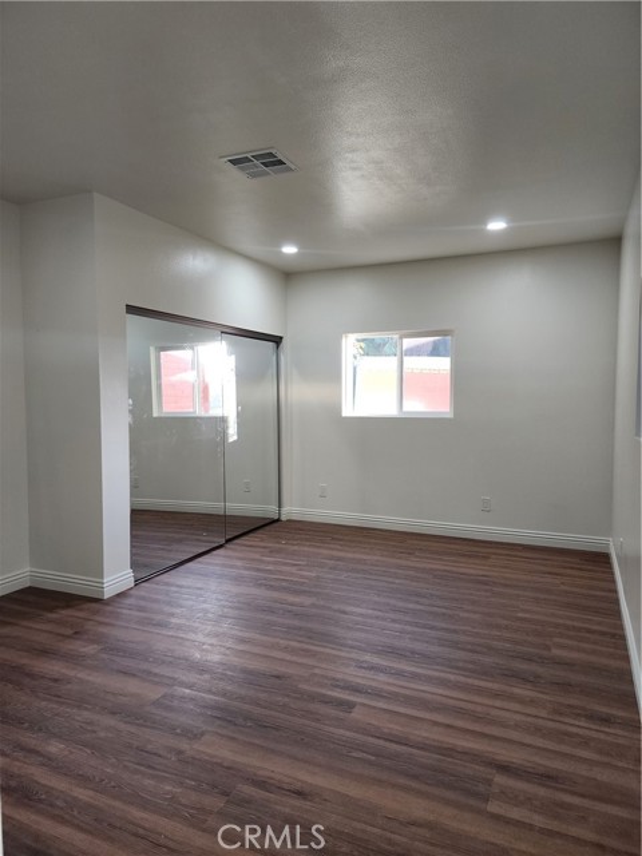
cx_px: 321
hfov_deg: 58.9
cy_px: 428
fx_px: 569
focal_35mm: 23
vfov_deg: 73.9
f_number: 1.8
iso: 100
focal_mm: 6.4
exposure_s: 1/120
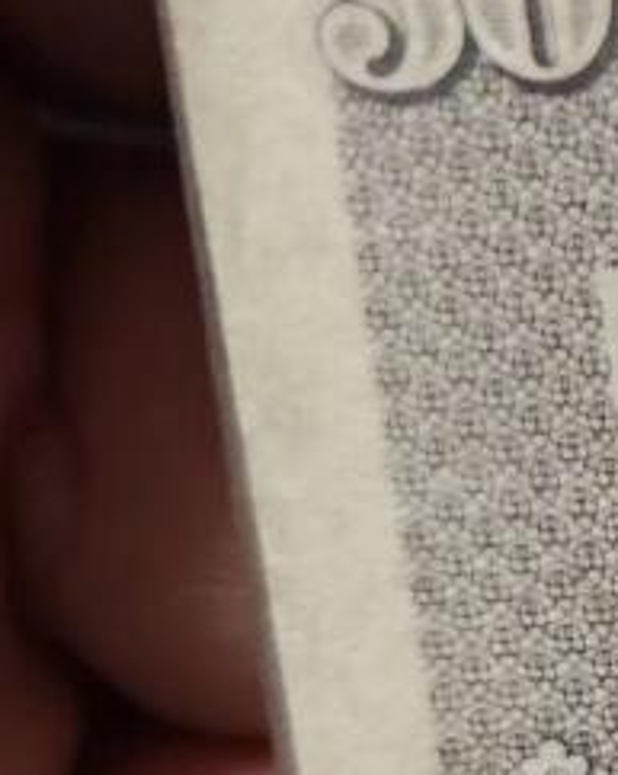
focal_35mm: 130
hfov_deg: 8.8
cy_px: 570
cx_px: 2062
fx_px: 2978
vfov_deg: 14.8
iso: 500
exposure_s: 1/33.4
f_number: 1.8
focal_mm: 5.4
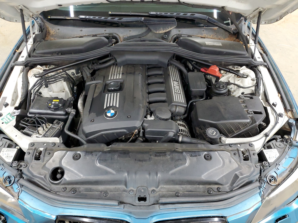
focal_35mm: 26
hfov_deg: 67.3
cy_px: 112
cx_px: 149
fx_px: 224
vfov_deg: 53.1
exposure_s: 1/60.2
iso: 238
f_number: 1.5
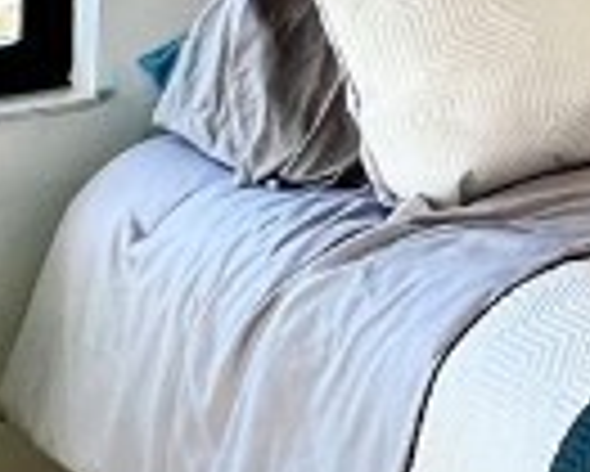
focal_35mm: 99
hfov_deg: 14.4
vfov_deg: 13.7
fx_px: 1730
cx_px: 1333
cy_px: -405
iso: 160
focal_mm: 1.57
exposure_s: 1/120
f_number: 1.8
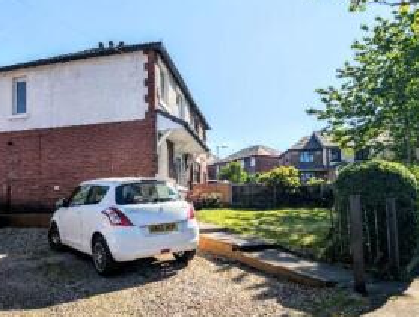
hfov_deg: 67.8
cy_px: 177
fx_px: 303
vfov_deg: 55.0
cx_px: 148
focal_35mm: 25
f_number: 1.7
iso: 52
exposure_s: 1/3636
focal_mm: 2.02
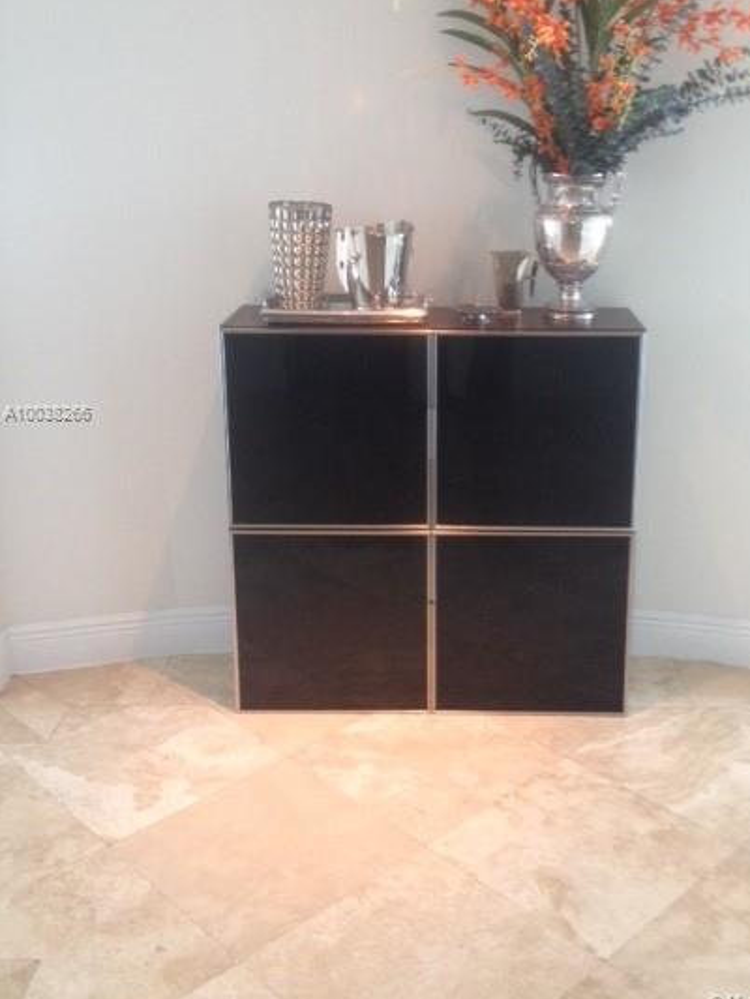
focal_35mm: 42
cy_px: 414
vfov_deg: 44.6
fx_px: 1213
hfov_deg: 34.3
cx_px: 448
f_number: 2.4
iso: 125
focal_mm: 4.28
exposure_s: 1/20
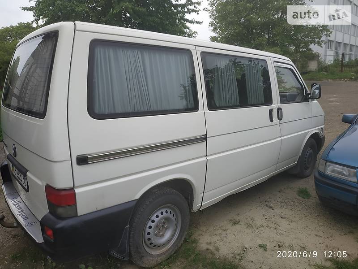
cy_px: 134
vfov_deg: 56.8
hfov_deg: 71.6
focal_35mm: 24
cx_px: 179
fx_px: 248
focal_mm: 3.9
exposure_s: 1/1410
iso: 100
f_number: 1.9
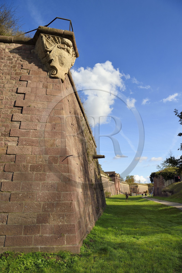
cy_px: 136
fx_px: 182
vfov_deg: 73.8
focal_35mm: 24
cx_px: 91
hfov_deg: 53.1
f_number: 10
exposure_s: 1/320
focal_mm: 24
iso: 200
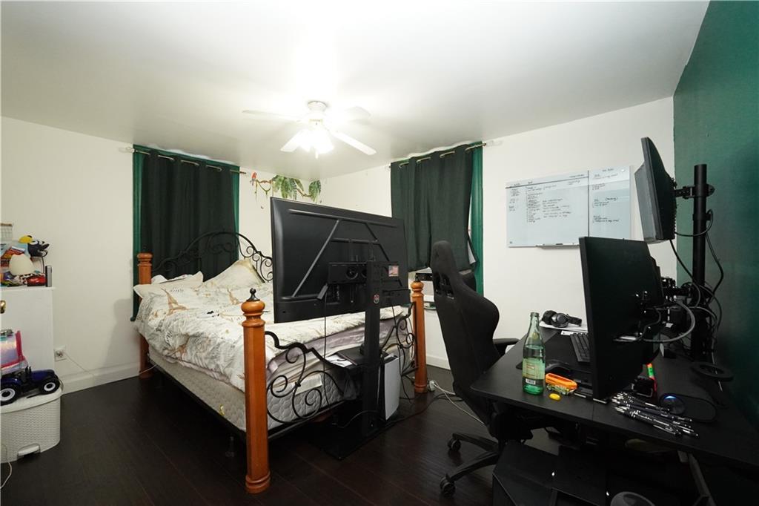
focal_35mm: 15
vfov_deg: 77.3
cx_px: 380
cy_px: 253
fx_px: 316
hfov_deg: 100.4
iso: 3200
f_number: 4.5
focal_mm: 10
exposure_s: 1/125
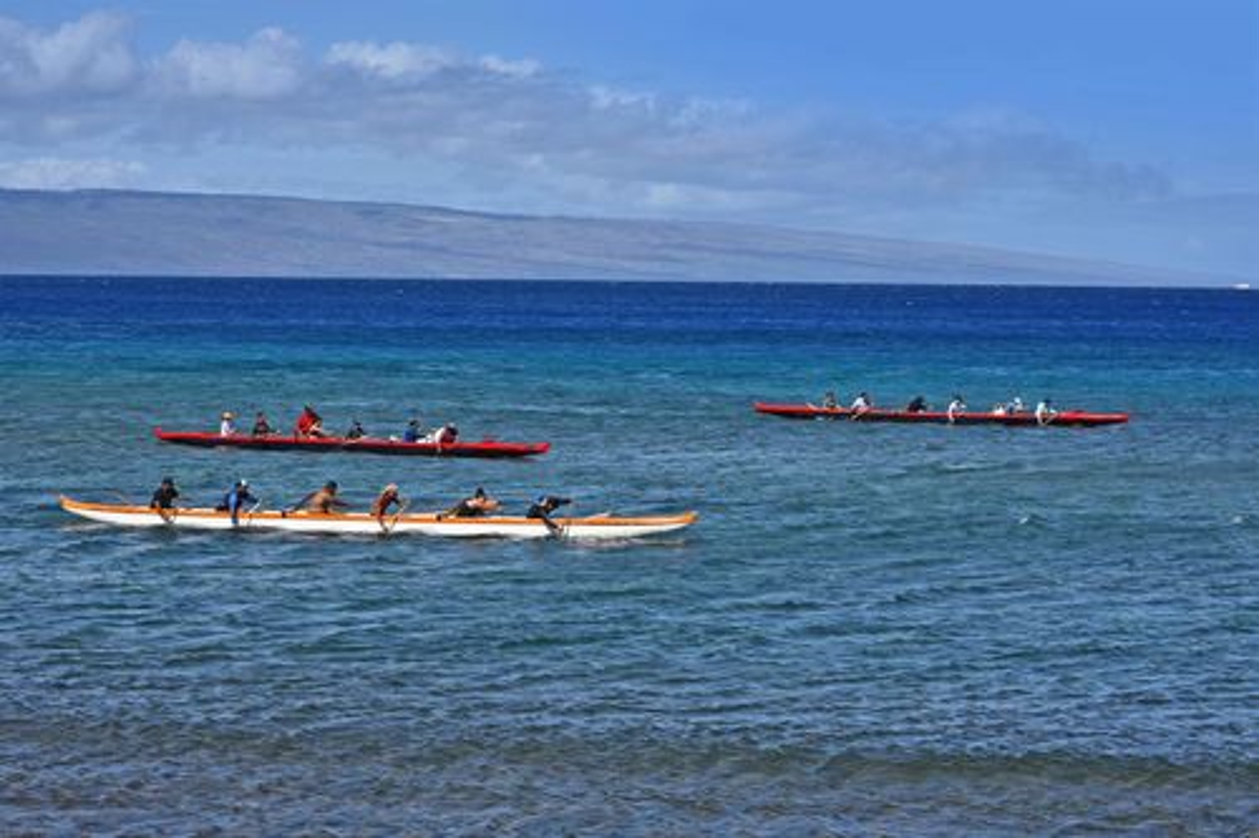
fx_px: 3566
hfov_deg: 20.0
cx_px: 630
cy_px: 419
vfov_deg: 13.4
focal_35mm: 102
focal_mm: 102
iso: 100
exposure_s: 1/200
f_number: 14
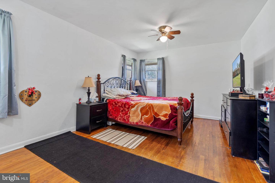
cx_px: 138
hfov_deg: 96.7
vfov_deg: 73.7
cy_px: 92
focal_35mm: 16
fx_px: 122
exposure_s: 1/2.5
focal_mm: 16
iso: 500
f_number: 8
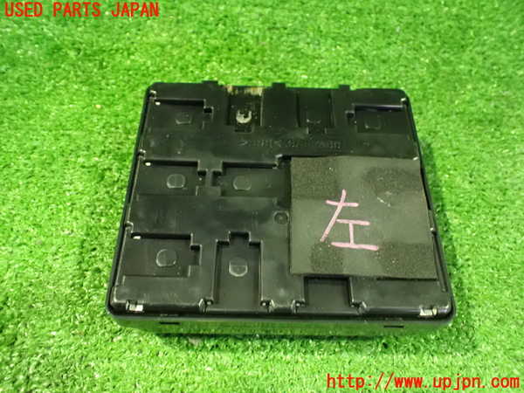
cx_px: 262
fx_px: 454
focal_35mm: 30
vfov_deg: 46.8
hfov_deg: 60.0
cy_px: 196
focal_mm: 5.4
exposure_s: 1/20
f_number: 2.3
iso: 1600
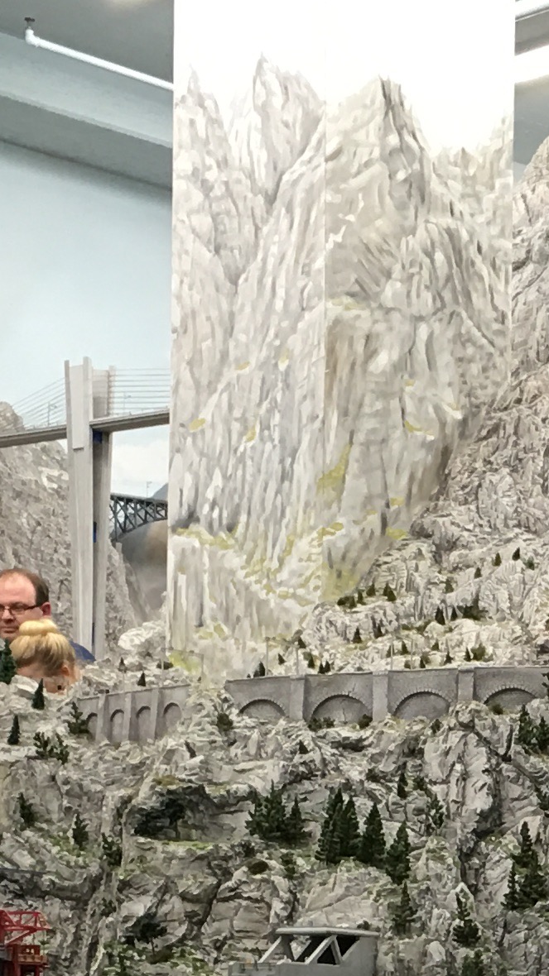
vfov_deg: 19.1
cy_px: 1039
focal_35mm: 108
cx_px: 715
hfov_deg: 10.9
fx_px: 2797
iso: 40
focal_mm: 4.15
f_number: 2.2
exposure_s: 1/17
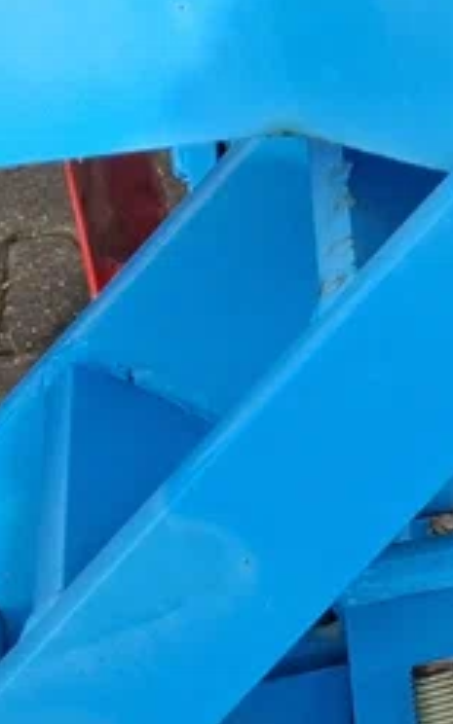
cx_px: 1233
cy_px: 134
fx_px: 2331
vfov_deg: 17.5
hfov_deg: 9.4
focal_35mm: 118
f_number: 1.8
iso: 50
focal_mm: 5.54
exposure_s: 1/541
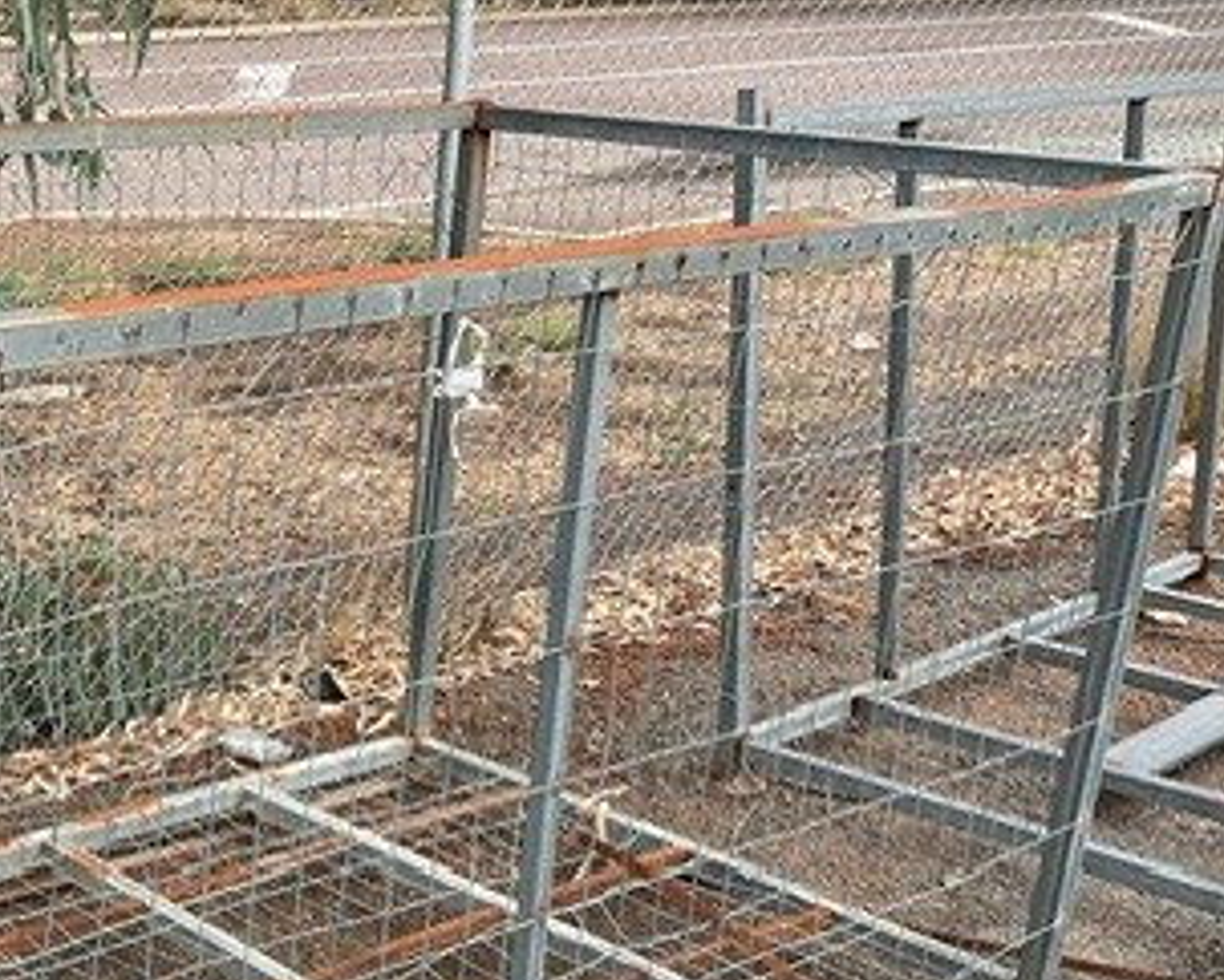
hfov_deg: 29.7
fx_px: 2175
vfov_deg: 25.2
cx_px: 61
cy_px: 709
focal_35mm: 60
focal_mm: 3
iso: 16
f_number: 1.8
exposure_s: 1/978
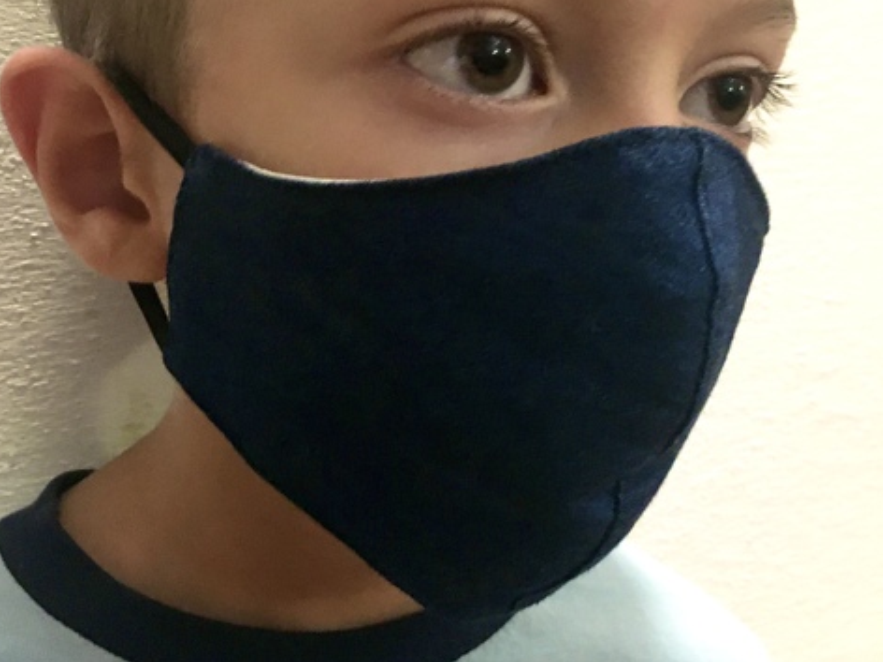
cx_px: 470
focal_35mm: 43
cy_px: 263
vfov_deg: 33.5
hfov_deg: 43.8
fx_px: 1097
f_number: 2.2
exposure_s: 1/17
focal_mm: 4.15
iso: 500
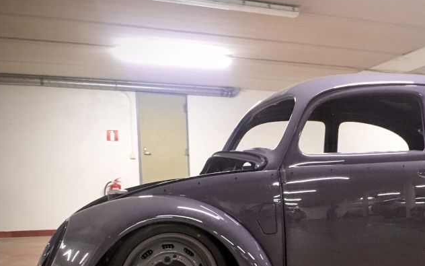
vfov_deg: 25.6
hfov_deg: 39.9
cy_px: 234
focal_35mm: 49
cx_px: 320
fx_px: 568
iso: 160
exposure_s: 1/33
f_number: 2.2
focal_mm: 4.15
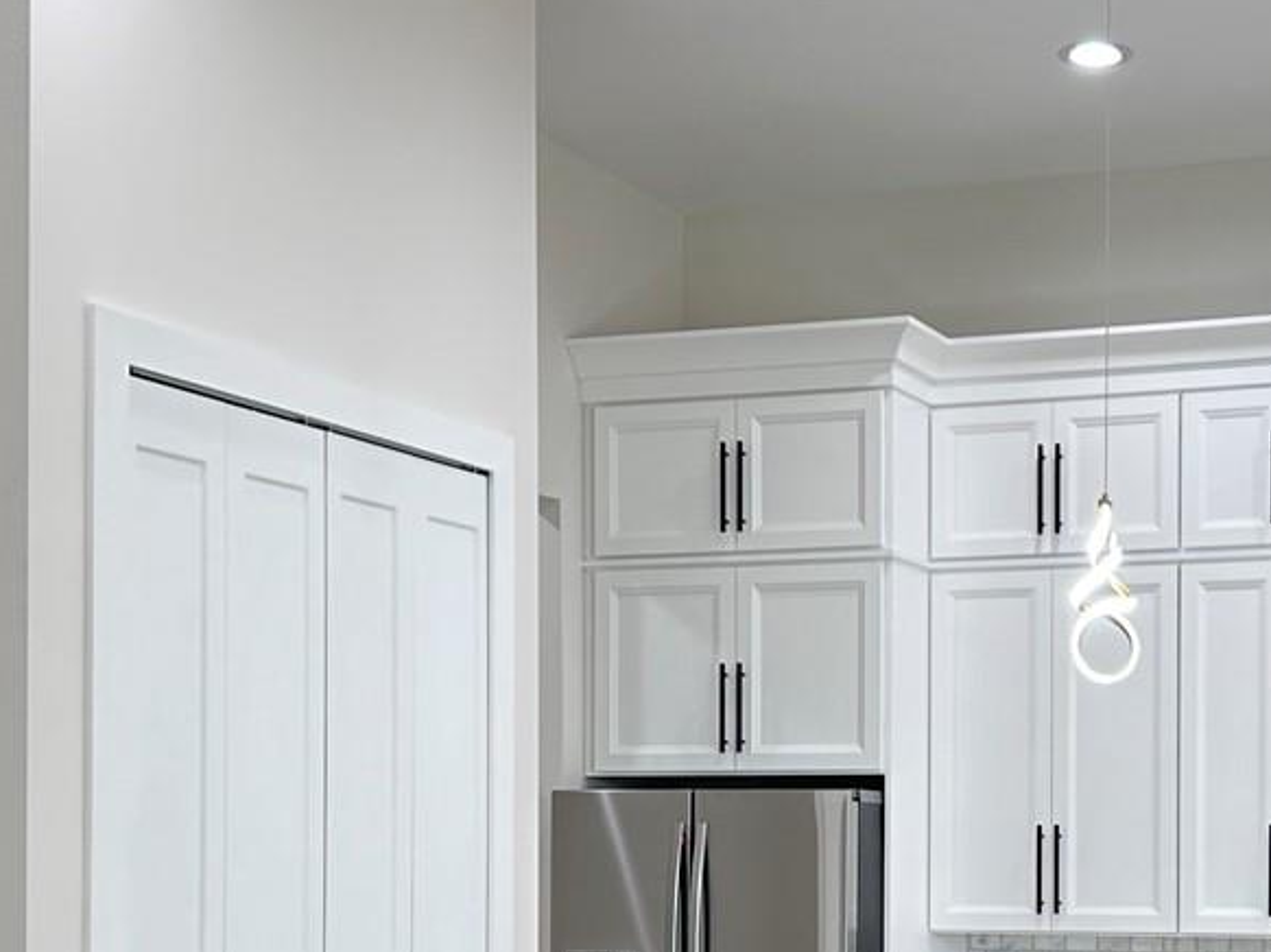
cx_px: 1024
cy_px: 845
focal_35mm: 66
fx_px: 2422
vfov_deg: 21.8
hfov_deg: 28.7
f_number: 1.78
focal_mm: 6.86
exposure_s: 1/60
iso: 125
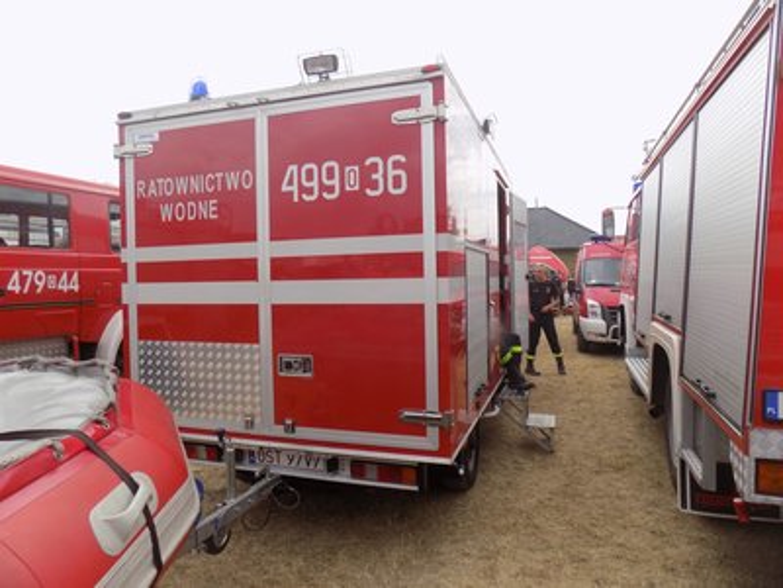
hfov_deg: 73.9
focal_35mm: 23
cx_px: 392
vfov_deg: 58.9
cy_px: 294
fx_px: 520
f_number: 3.1
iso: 80
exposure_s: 1/500
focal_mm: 4
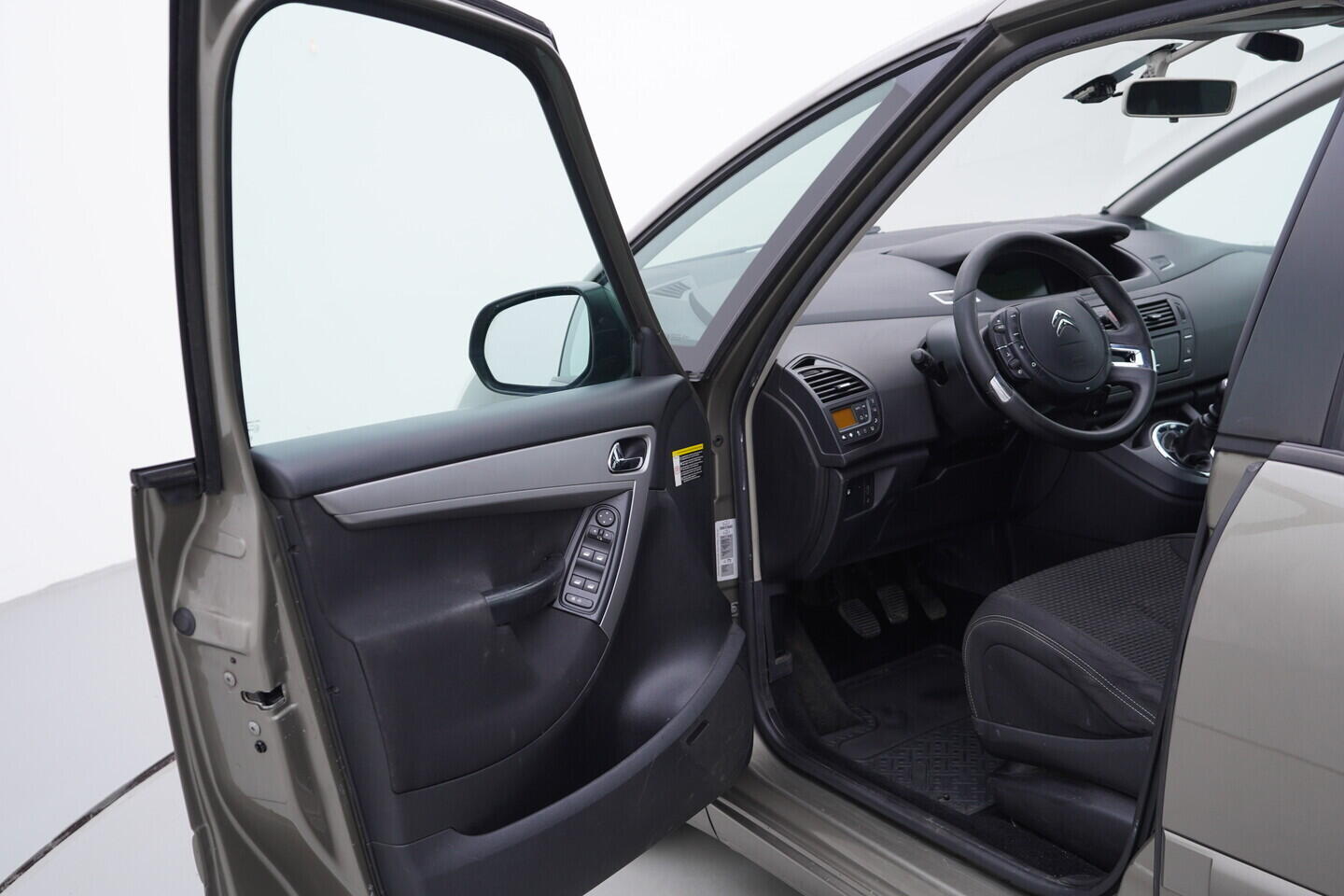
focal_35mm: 36
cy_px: 448
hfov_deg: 53.1
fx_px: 1344
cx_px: 672
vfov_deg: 36.9
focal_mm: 24
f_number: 3.2
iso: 125
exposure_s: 1/50
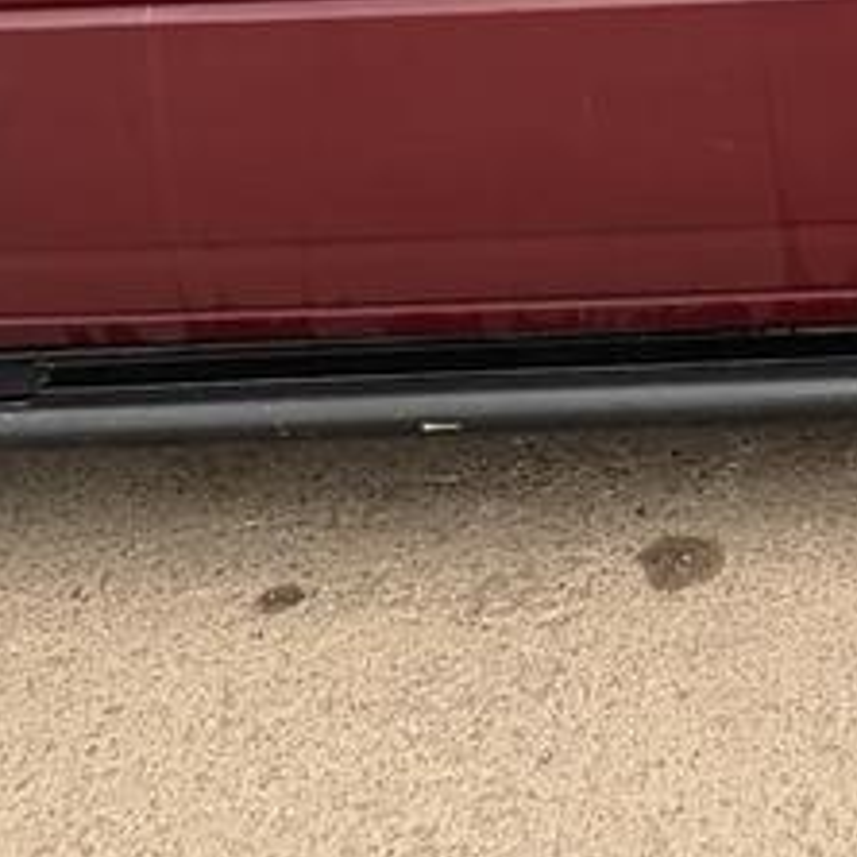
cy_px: -398
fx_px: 1400
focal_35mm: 50
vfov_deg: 26.0
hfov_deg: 32.9
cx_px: 703
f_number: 2.2
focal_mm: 2.22
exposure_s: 1/279
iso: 64
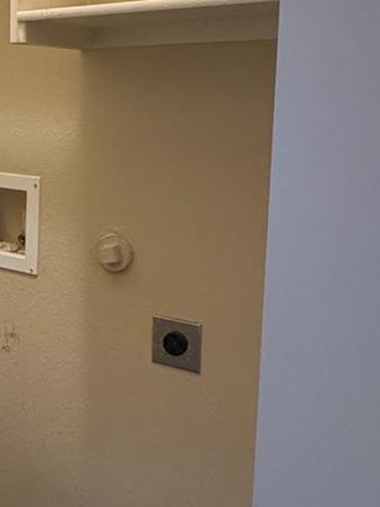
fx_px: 718
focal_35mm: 49
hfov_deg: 27.6
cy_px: 177
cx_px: -16
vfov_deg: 38.6
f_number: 2.2
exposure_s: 1/60
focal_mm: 2.22
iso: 500
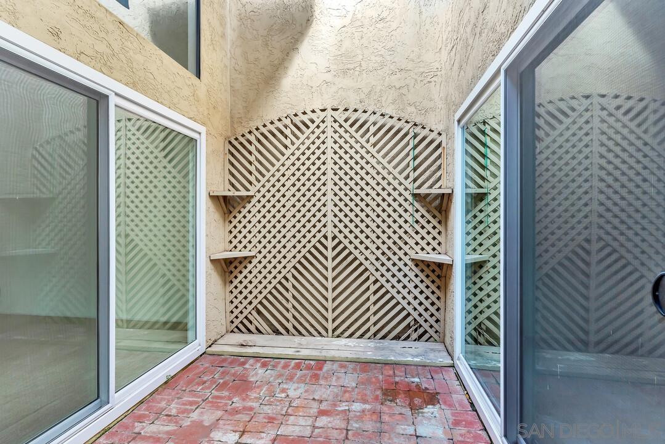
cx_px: 332
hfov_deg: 93.3
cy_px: 222
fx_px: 314
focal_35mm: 17
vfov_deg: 70.5
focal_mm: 17
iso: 400
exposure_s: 1/30
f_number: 10
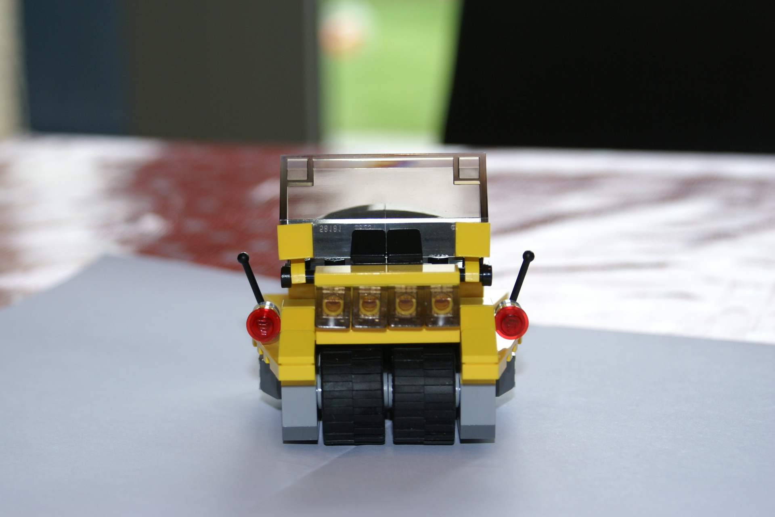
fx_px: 1776
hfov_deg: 24.6
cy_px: 258
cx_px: 388
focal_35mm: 82
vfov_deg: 16.6
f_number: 5.6
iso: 400
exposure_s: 1/125
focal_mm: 55
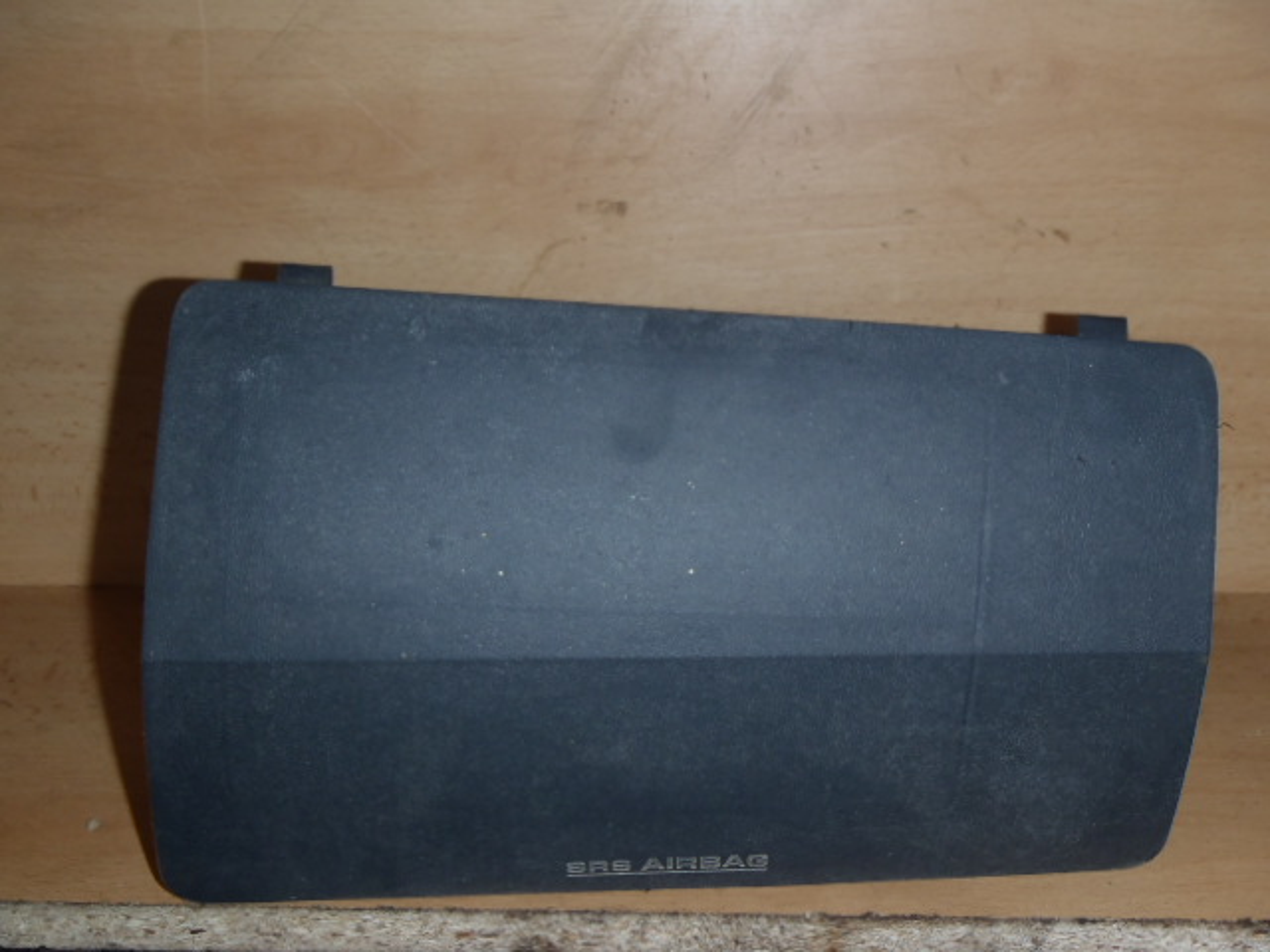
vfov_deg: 37.7
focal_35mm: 38
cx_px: 635
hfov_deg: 49.0
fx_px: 1394
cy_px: 476
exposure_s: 1/40
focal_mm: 6.83
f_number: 4.6
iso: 100
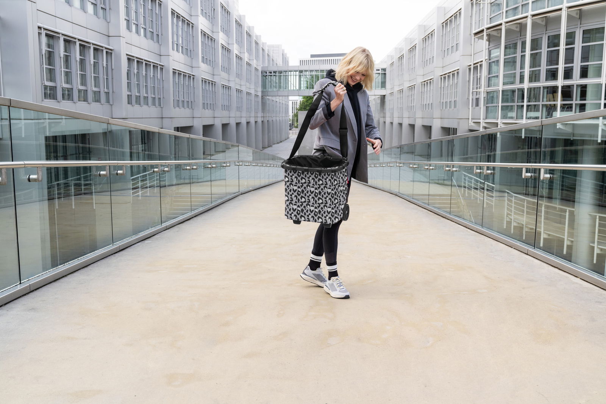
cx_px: 303
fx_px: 606
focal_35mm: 36
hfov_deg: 53.1
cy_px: 202
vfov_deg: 36.9
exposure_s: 1/800
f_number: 5.6
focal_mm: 36
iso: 800
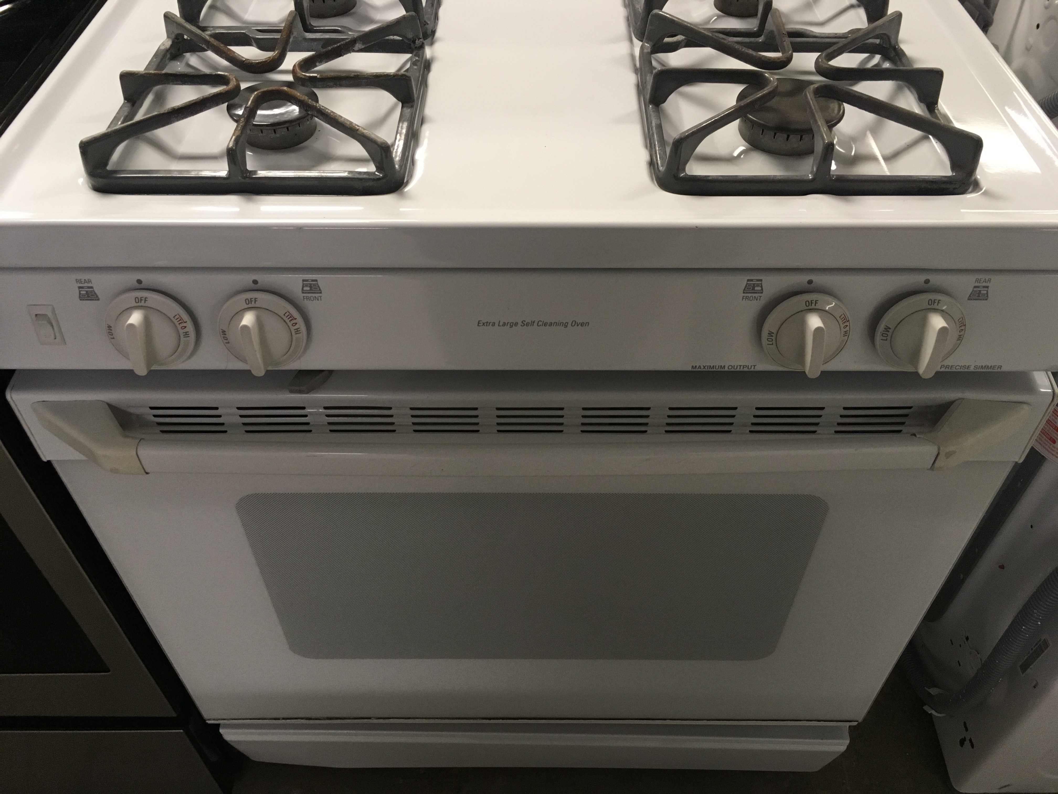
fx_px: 886
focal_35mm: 29
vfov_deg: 48.2
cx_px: 529
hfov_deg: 61.7
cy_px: 397
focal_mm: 4.15
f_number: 2.2
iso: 100
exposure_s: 1/30
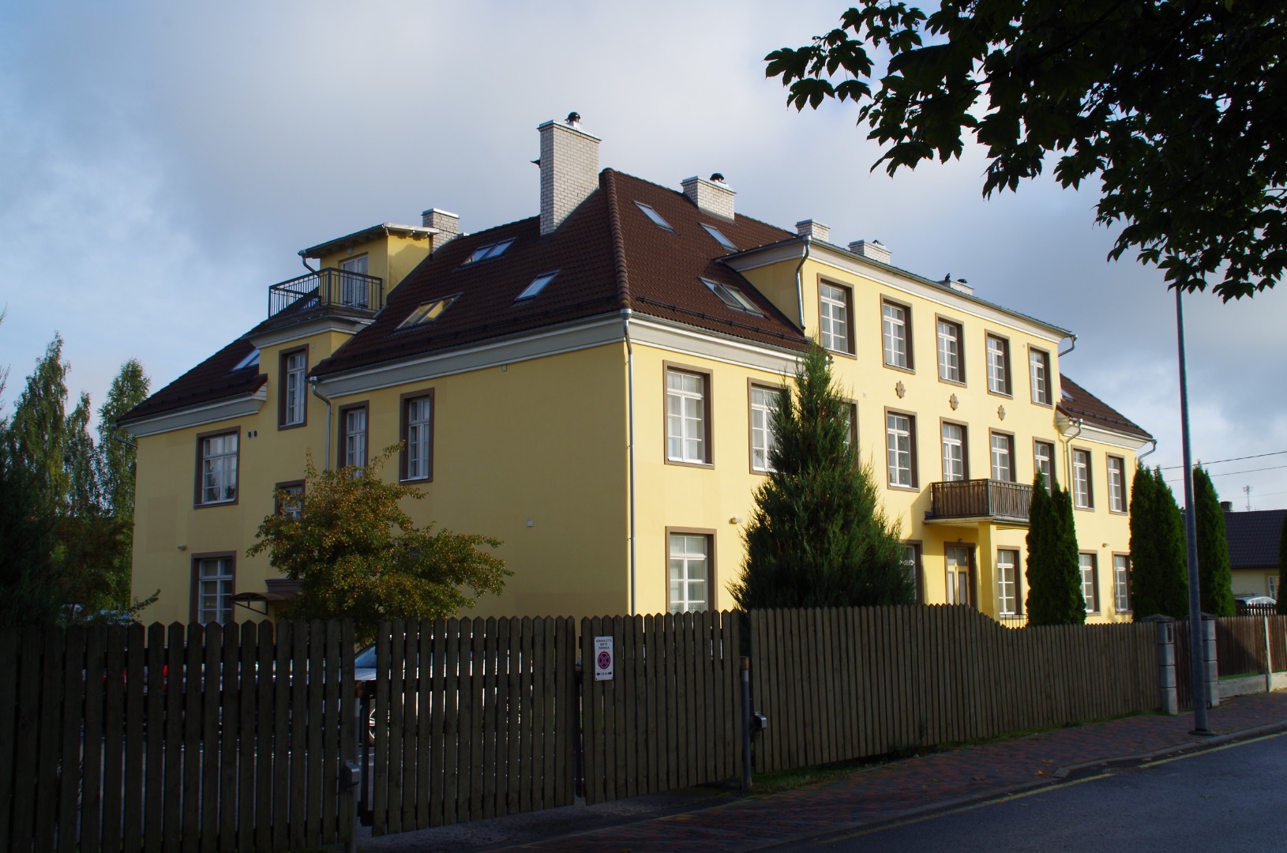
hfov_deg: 53.2
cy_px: 426
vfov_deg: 36.7
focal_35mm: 36
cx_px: 644
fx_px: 1284
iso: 160
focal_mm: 24
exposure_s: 1/125
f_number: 11
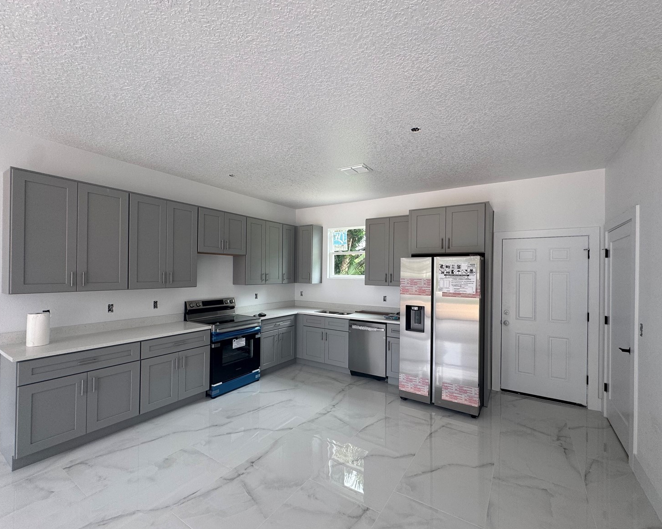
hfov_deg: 96.7
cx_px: 350
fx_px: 294
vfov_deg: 84.0
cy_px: 269
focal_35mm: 15
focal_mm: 2.22
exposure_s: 1/99
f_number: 2.2
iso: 100
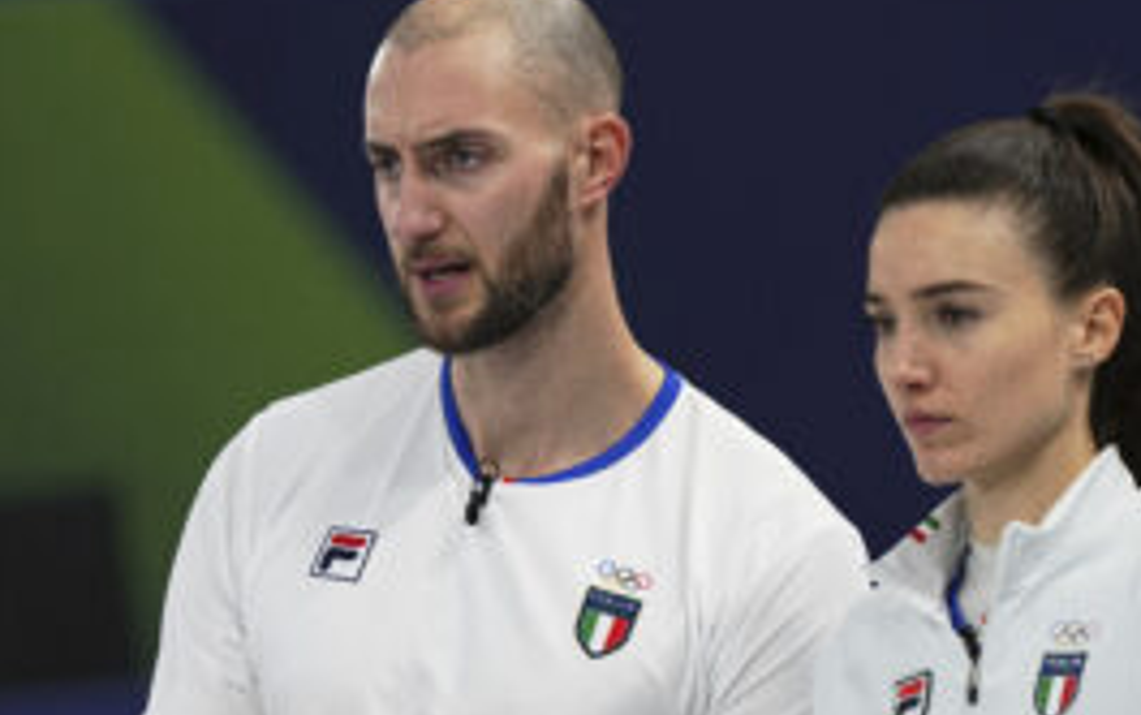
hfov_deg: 3.5
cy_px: 495
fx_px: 18669
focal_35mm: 600
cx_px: 654
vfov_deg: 2.2
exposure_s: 1/1000
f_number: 3.5
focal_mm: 400
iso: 640
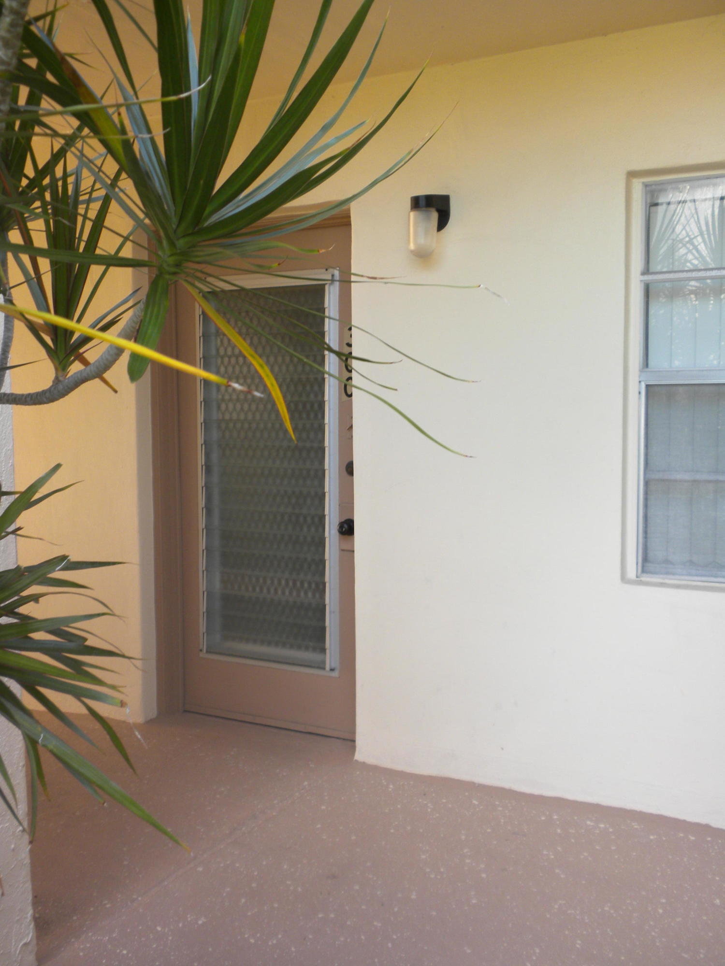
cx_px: 362
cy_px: 483
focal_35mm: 37
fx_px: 1033
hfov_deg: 38.7
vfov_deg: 50.1
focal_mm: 6.6
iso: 73
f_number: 3.5
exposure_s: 1/42.1
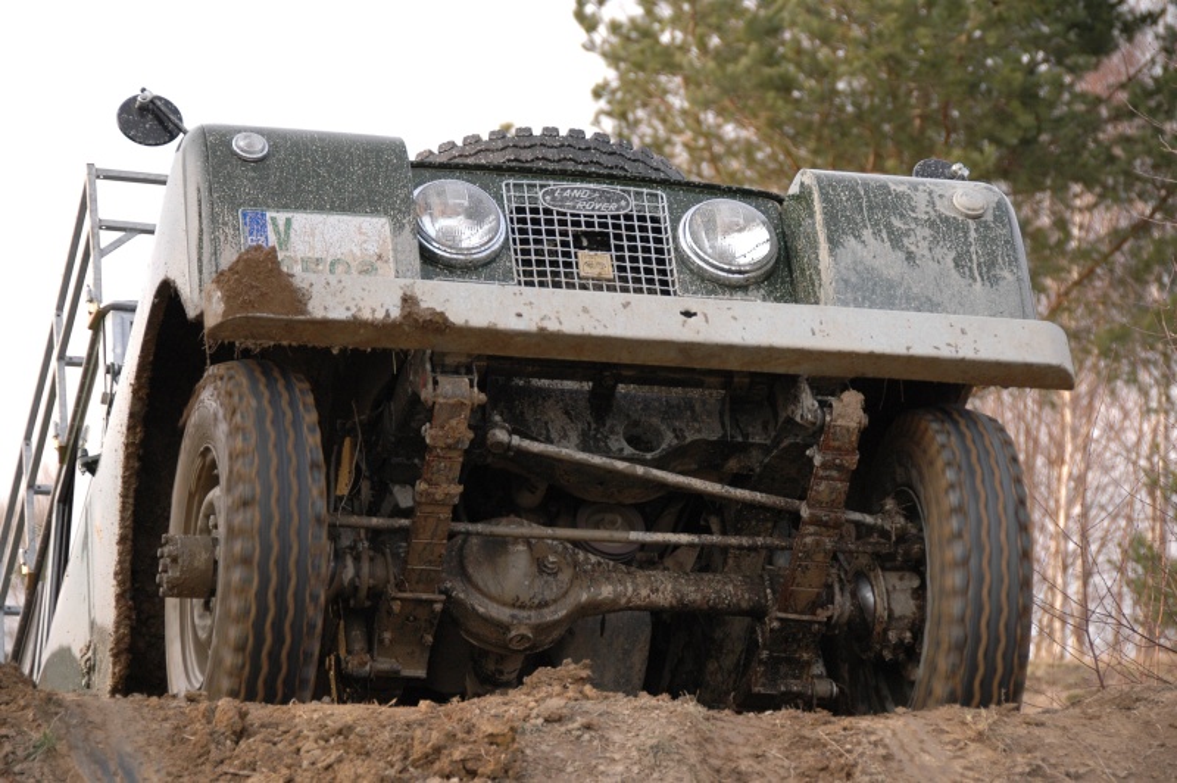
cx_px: 588
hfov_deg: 14.4
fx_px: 4655
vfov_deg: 9.6
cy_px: 392
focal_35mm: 142
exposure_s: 1/160
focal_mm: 95
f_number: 5.3
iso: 320
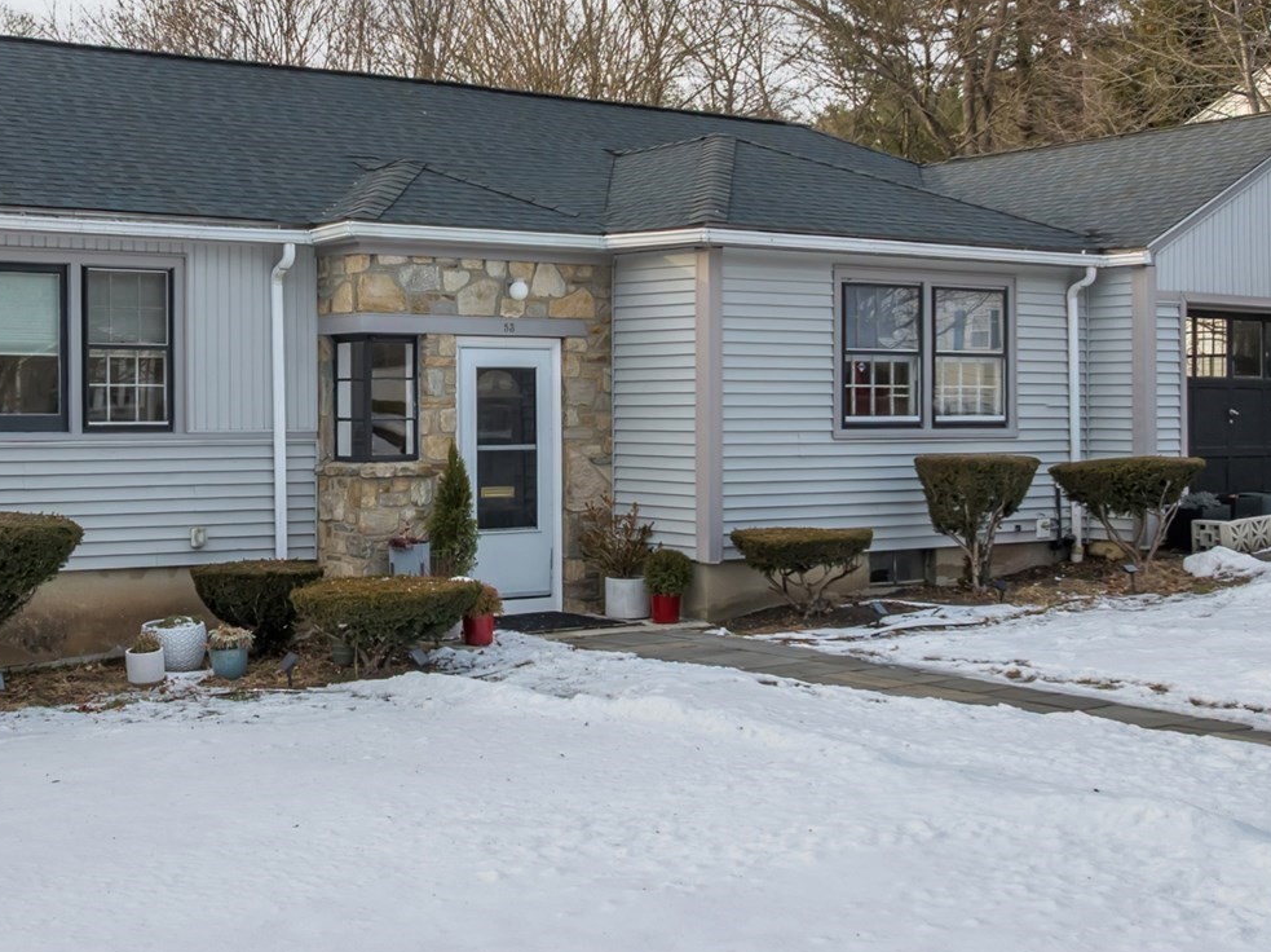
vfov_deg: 29.1
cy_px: 431
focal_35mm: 50
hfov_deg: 37.7
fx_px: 1835
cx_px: 394
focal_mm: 12.29
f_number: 2.8
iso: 120
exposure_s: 1/25
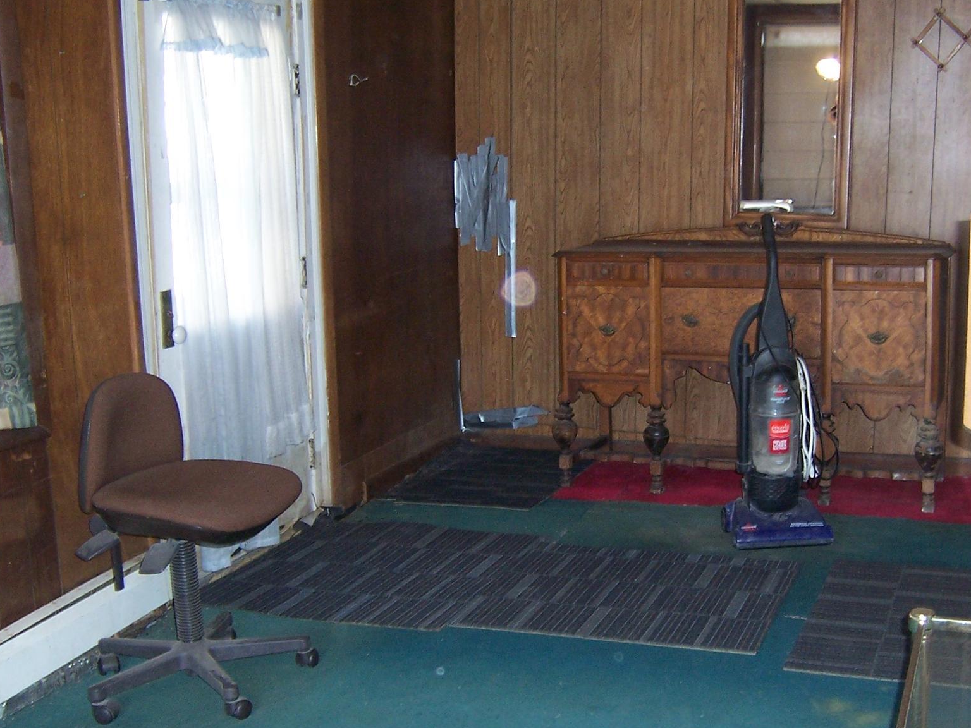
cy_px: 411
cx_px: 578
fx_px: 1234
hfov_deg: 42.8
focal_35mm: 44
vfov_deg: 32.8
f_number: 2.8
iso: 140
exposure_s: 1/60
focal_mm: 5.5
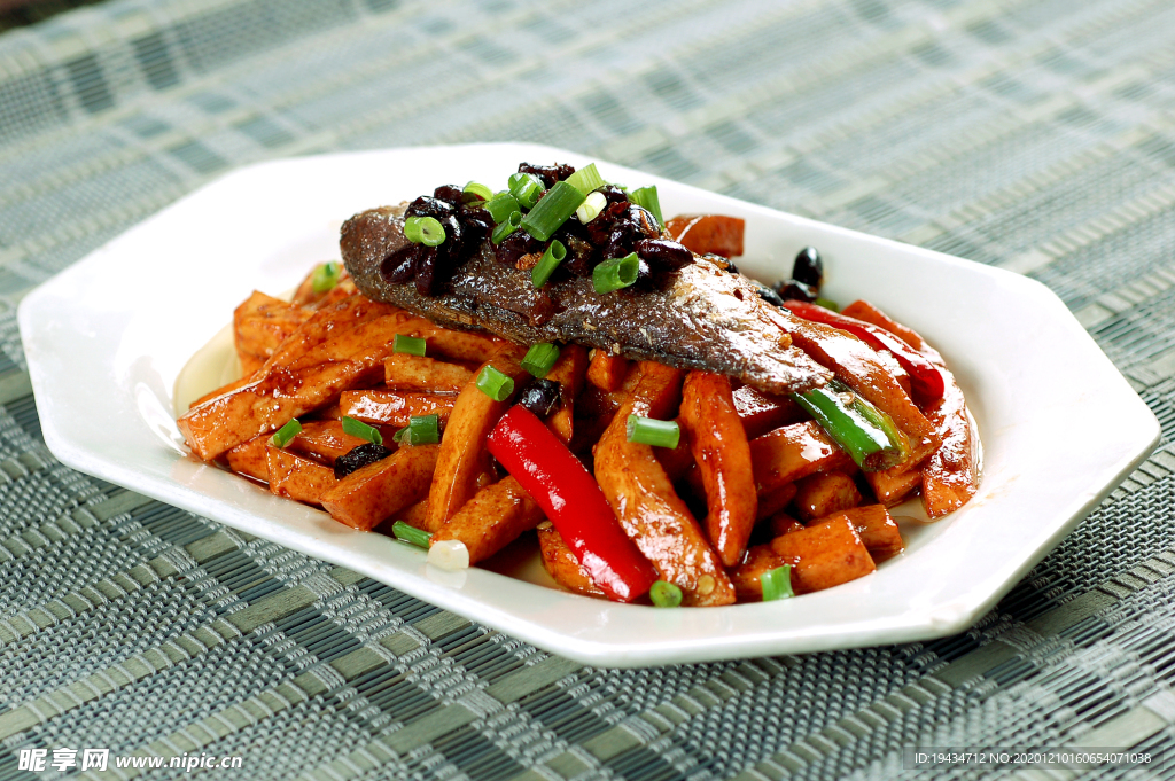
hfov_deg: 22.6
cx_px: 588
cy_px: 390
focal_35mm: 90
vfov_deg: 15.2
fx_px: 2935
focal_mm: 60
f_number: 5.6
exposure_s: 1/500
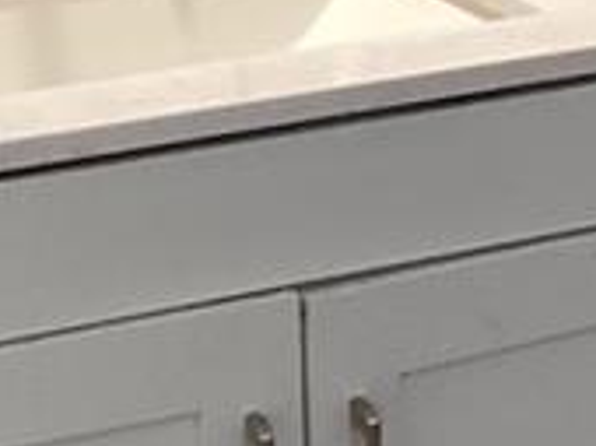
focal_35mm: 187
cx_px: 1006
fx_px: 3215
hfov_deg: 10.1
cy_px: -190
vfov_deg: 7.8
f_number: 2.4
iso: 160
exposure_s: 1/60
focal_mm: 3.3
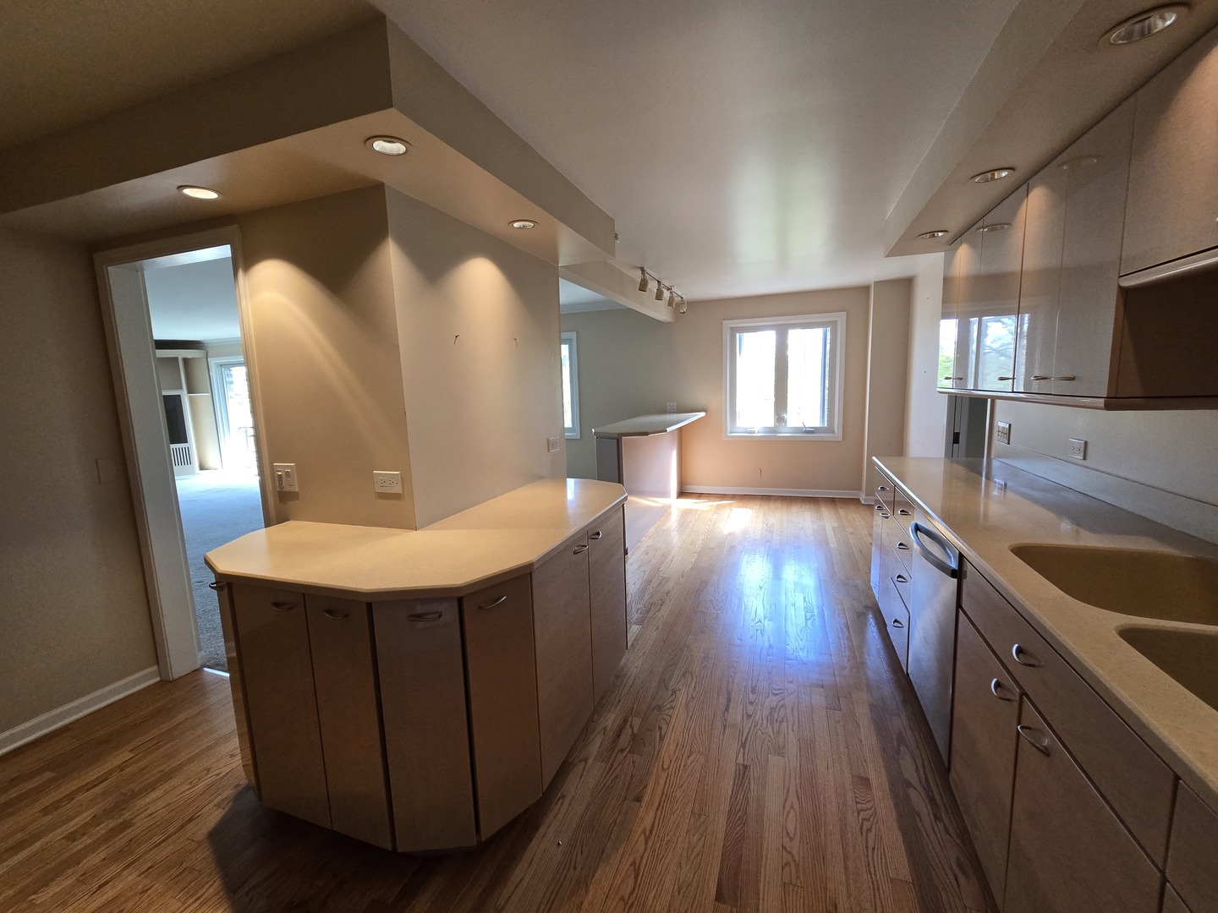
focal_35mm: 13
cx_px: 609
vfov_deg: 89.9
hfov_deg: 106.2
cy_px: 456
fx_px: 457
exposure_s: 1/100
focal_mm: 2.2
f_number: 2.2
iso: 250
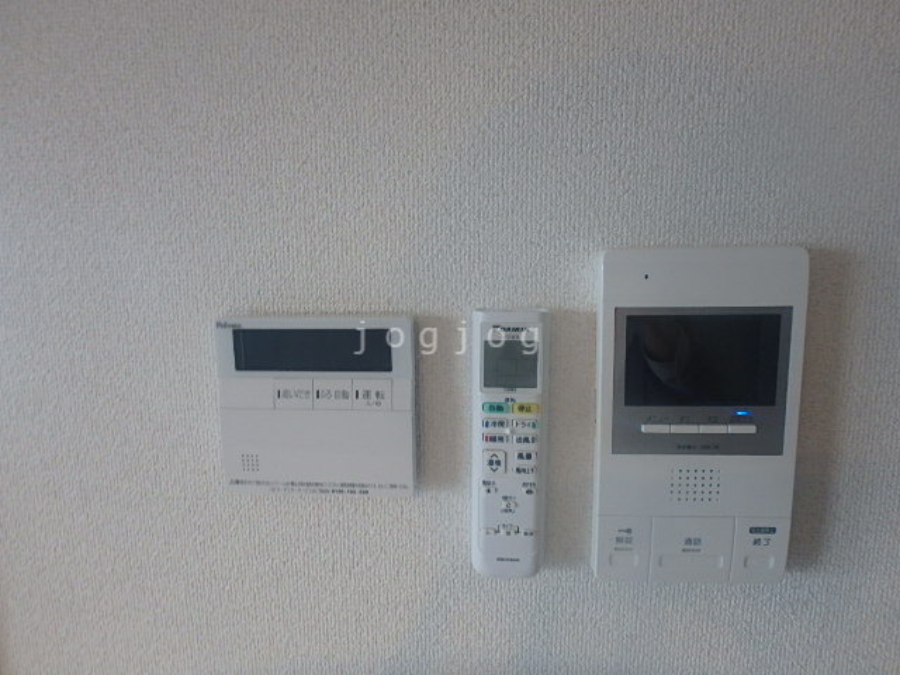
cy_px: 338
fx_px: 546
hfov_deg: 79.0
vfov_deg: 63.4
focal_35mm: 21
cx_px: 450
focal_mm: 3.7
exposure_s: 1/40
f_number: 3.5
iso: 200
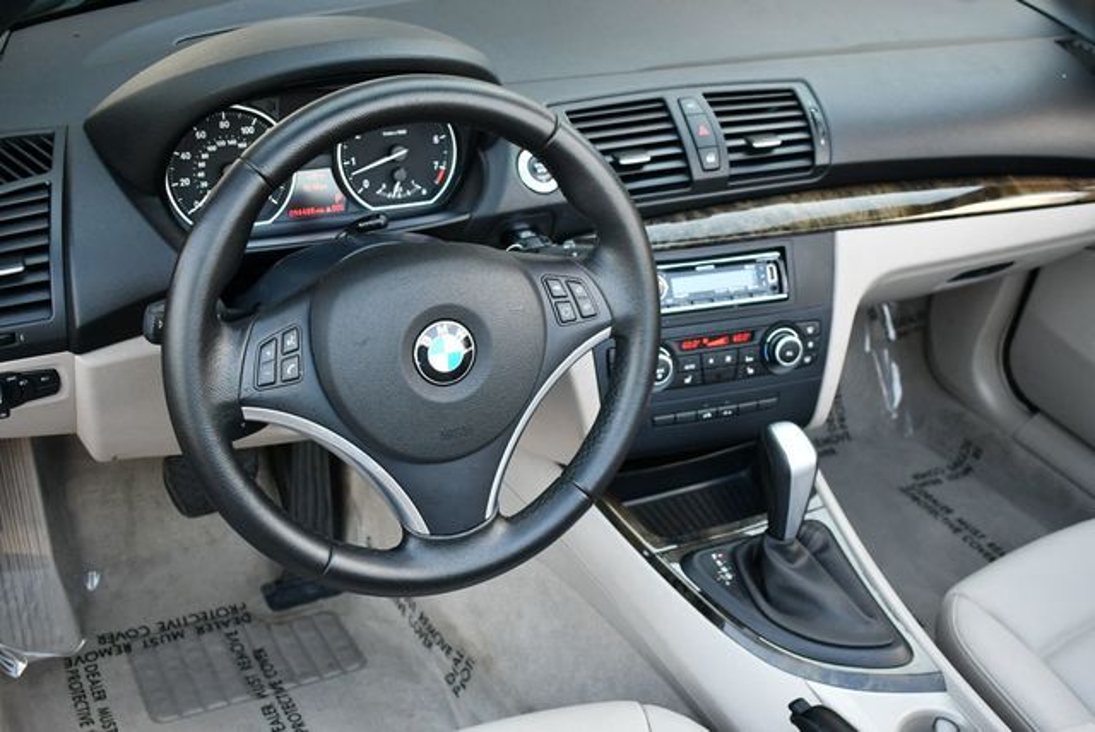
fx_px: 1340
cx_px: 548
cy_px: 366
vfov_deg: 30.6
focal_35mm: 44
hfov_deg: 44.5
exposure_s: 1/250
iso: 720
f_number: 3.8
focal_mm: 22
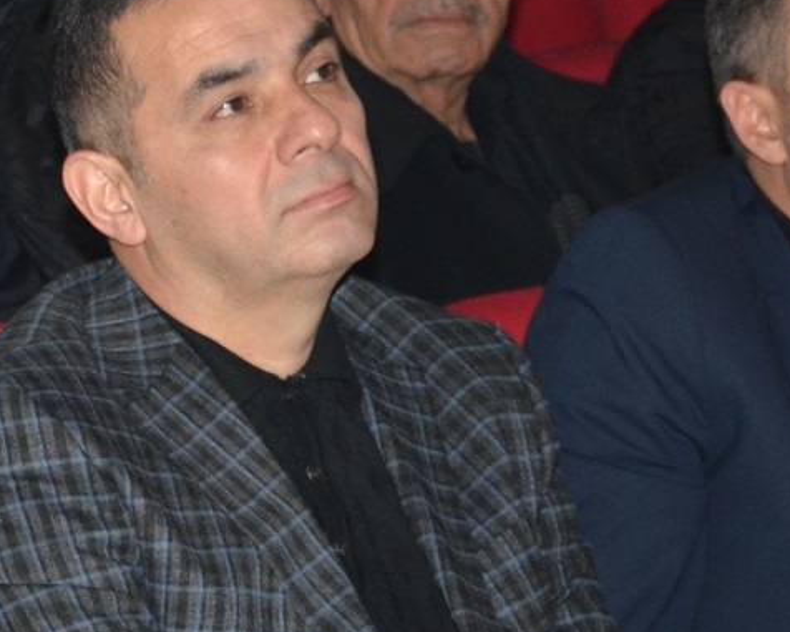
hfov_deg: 6.5
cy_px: 370
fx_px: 6899
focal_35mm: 295
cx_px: -478
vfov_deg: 5.2
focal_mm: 50
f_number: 4.8
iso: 800
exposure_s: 1/60
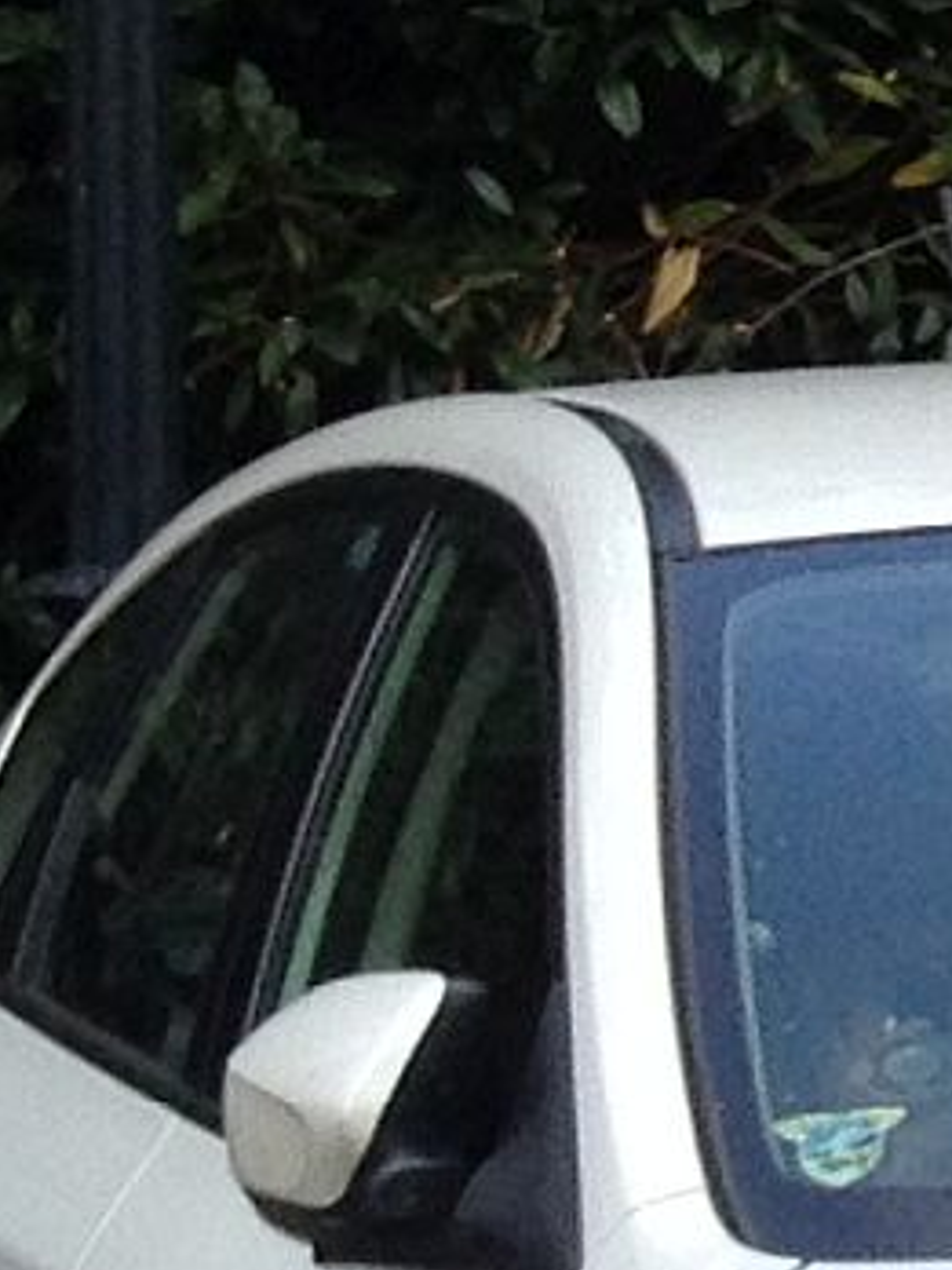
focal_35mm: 161
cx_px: 1744
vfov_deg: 11.9
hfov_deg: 8.8
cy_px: 1650
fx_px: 5904
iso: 50
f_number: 2.4
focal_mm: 4.28
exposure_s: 1/468
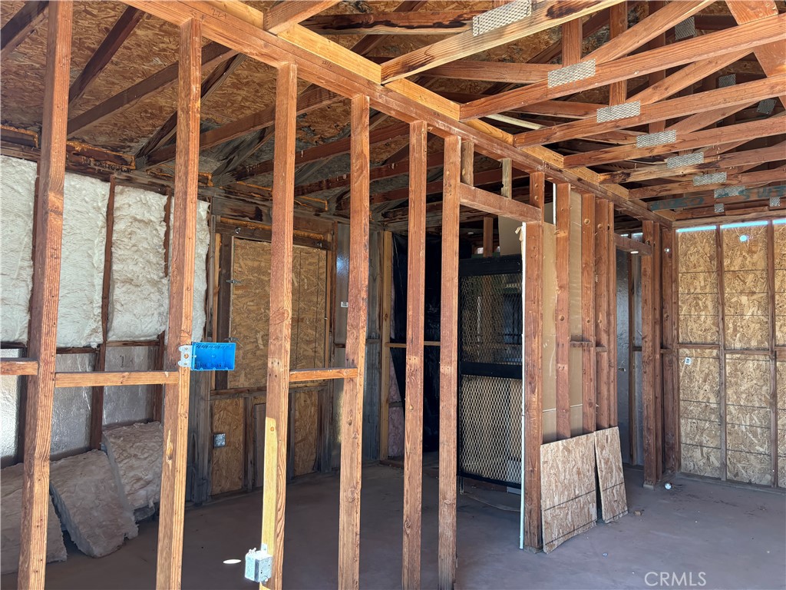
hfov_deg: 67.3
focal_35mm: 26
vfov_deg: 53.1
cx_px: 393
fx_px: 590
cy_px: 295
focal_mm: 5.96
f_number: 1.6
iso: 100
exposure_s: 1/243
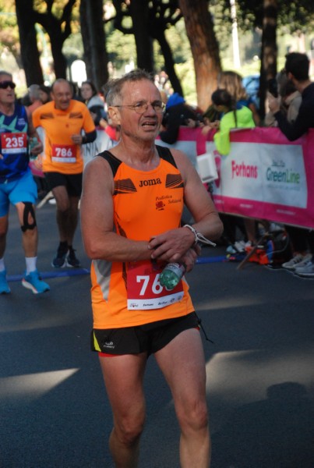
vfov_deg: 16.0
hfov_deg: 10.8
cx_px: 157
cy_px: 234
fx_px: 1659
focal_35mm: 128
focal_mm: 85
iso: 1000
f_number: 5.6
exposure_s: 1/400
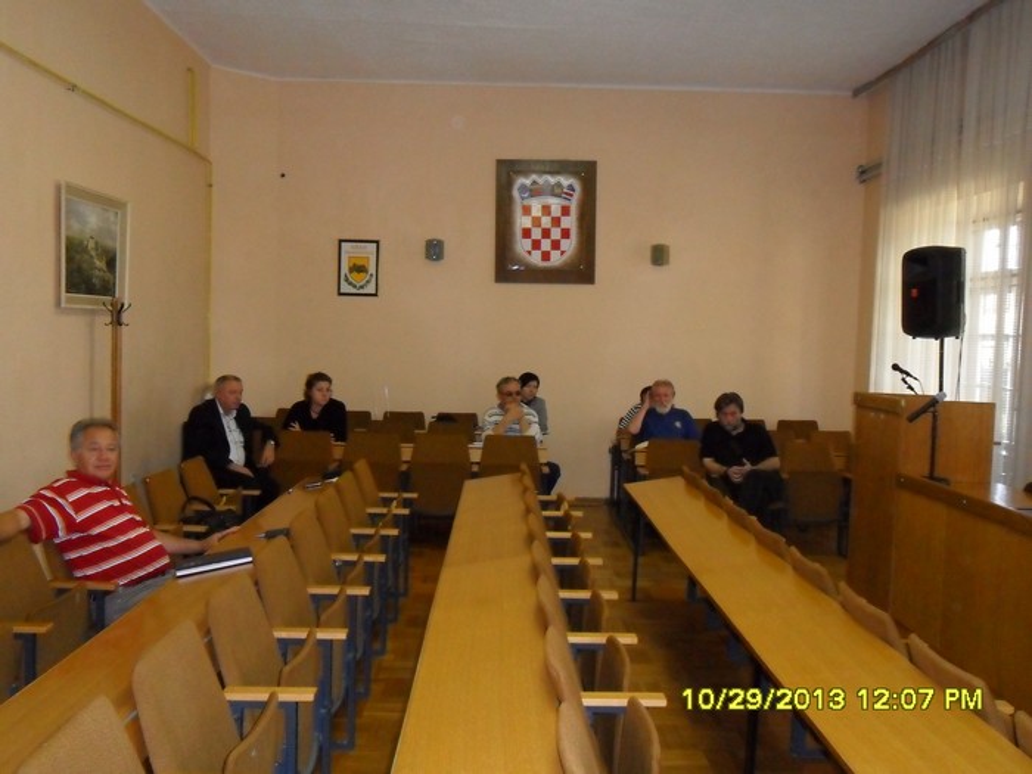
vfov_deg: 44.2
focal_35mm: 32
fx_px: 954
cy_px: 387
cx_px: 516
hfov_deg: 56.8
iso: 400
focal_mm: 5.7
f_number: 3.7
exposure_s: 1/45
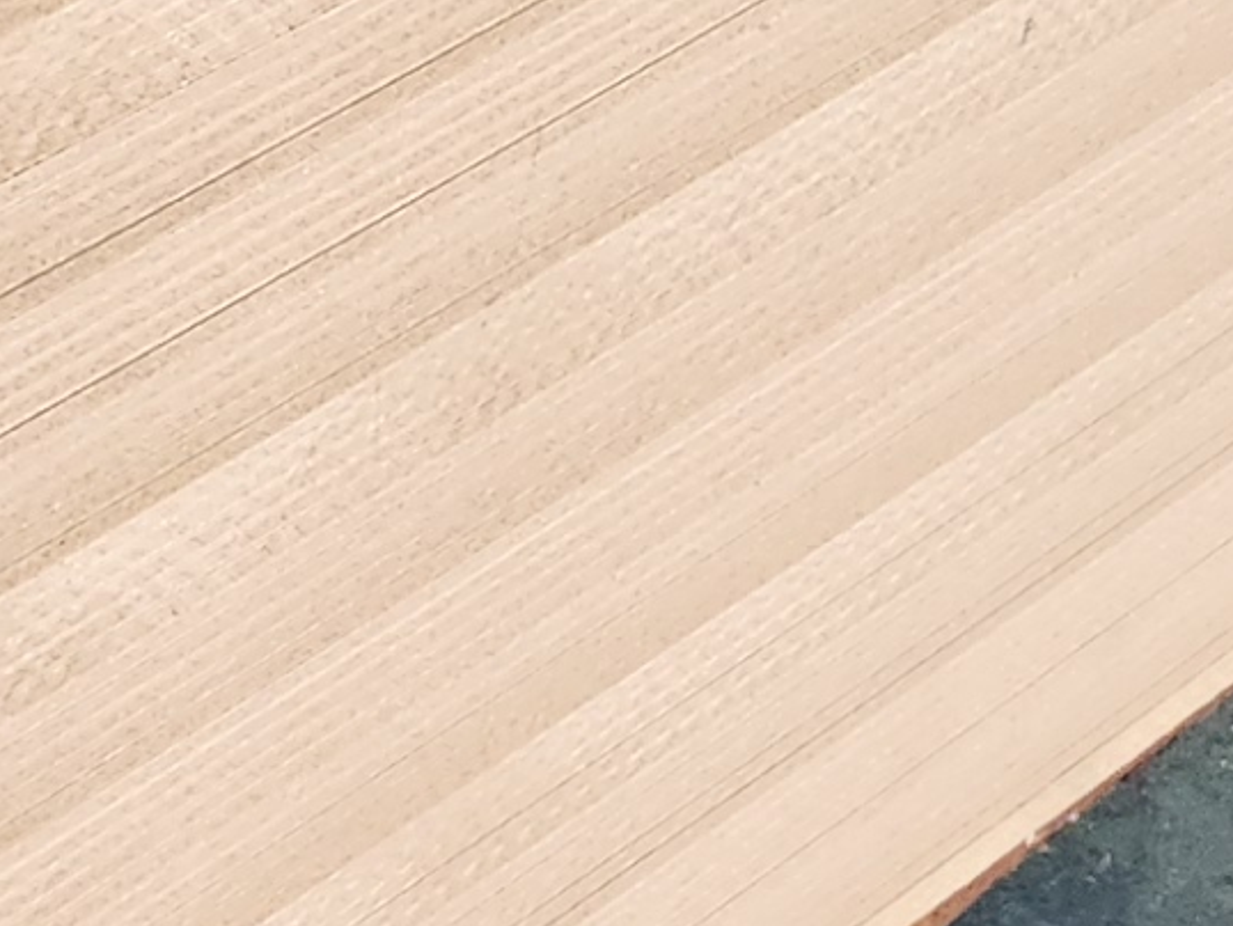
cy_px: -729
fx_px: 6094
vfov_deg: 8.4
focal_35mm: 171
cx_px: -1783
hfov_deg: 10.0
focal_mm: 5.4
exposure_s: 1/180
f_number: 1.8
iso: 160
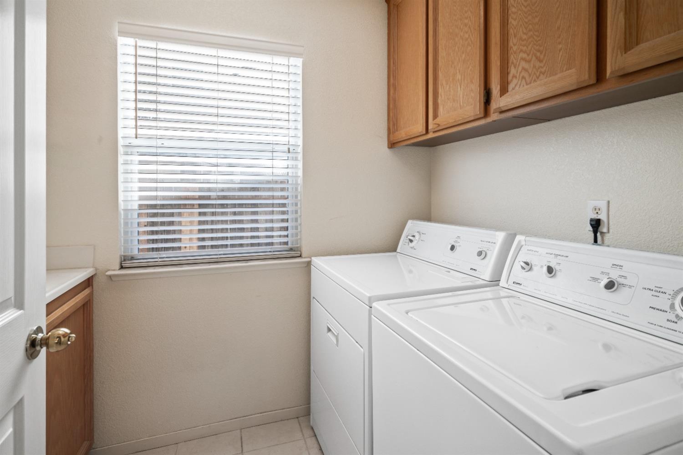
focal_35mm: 17
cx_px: 342
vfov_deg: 70.4
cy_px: 228
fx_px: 323
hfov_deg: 93.3
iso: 100
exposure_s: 1/6
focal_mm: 17
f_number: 8
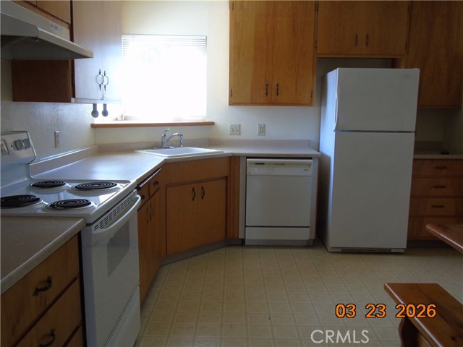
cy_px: 174
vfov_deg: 48.2
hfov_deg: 61.7
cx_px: 232
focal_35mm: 29
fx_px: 388
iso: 200
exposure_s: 1/40
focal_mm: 5.2
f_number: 3.6
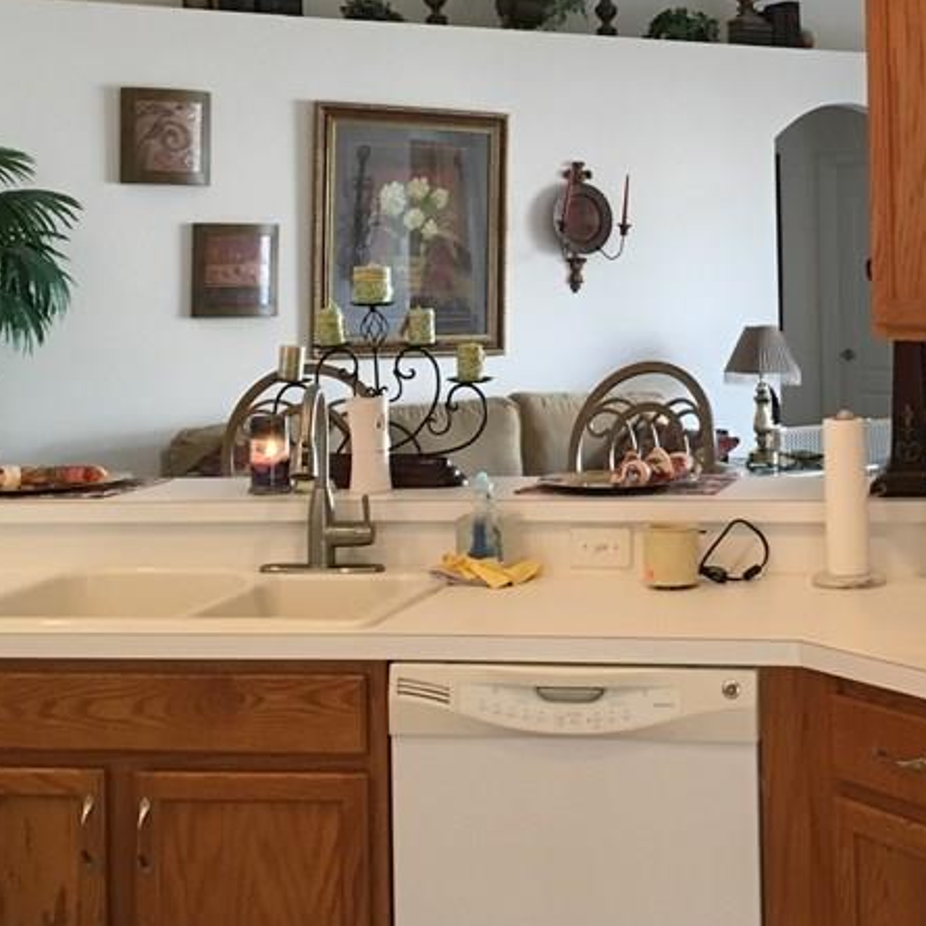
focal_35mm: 59
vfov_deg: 28.6
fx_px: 1786
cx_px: 720
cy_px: 214
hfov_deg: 28.5
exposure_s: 1/30
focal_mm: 4.15
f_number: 2.2
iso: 125
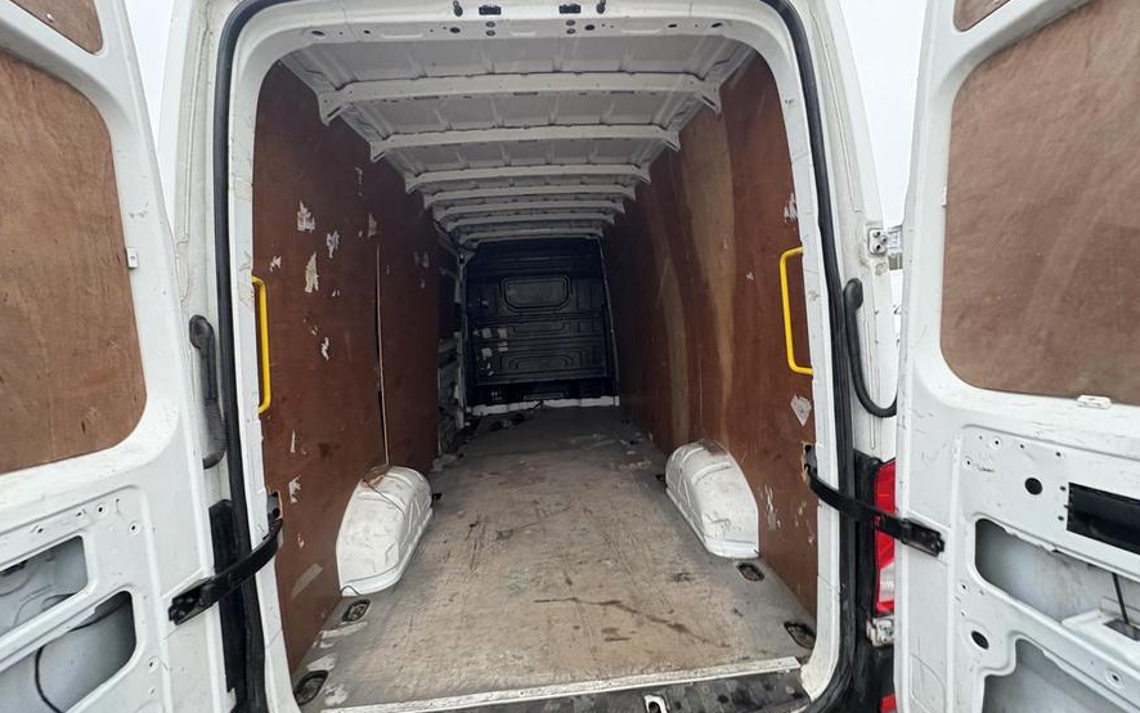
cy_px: 368
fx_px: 466
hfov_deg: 101.5
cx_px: 570
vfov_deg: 74.8
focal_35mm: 15
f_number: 2.2
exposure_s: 1/60
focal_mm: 2.22
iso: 500
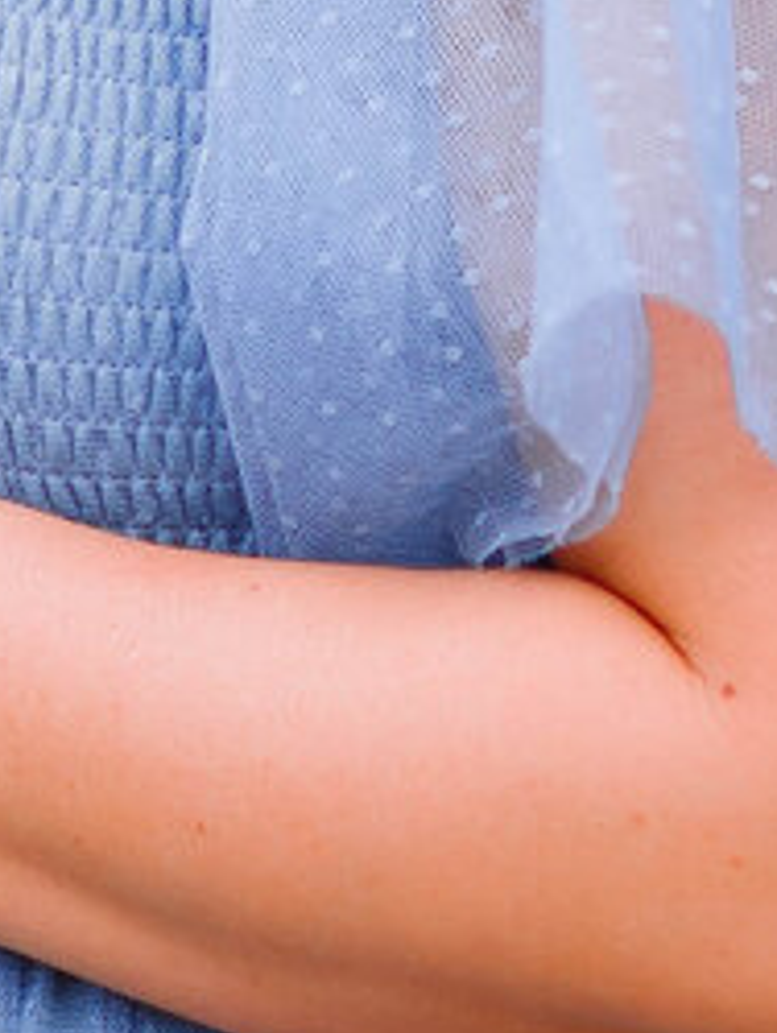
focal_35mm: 589
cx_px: 141
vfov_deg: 3.4
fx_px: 17598
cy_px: -376
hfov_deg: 2.5
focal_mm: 85
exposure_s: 1/400
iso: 320
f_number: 2.2
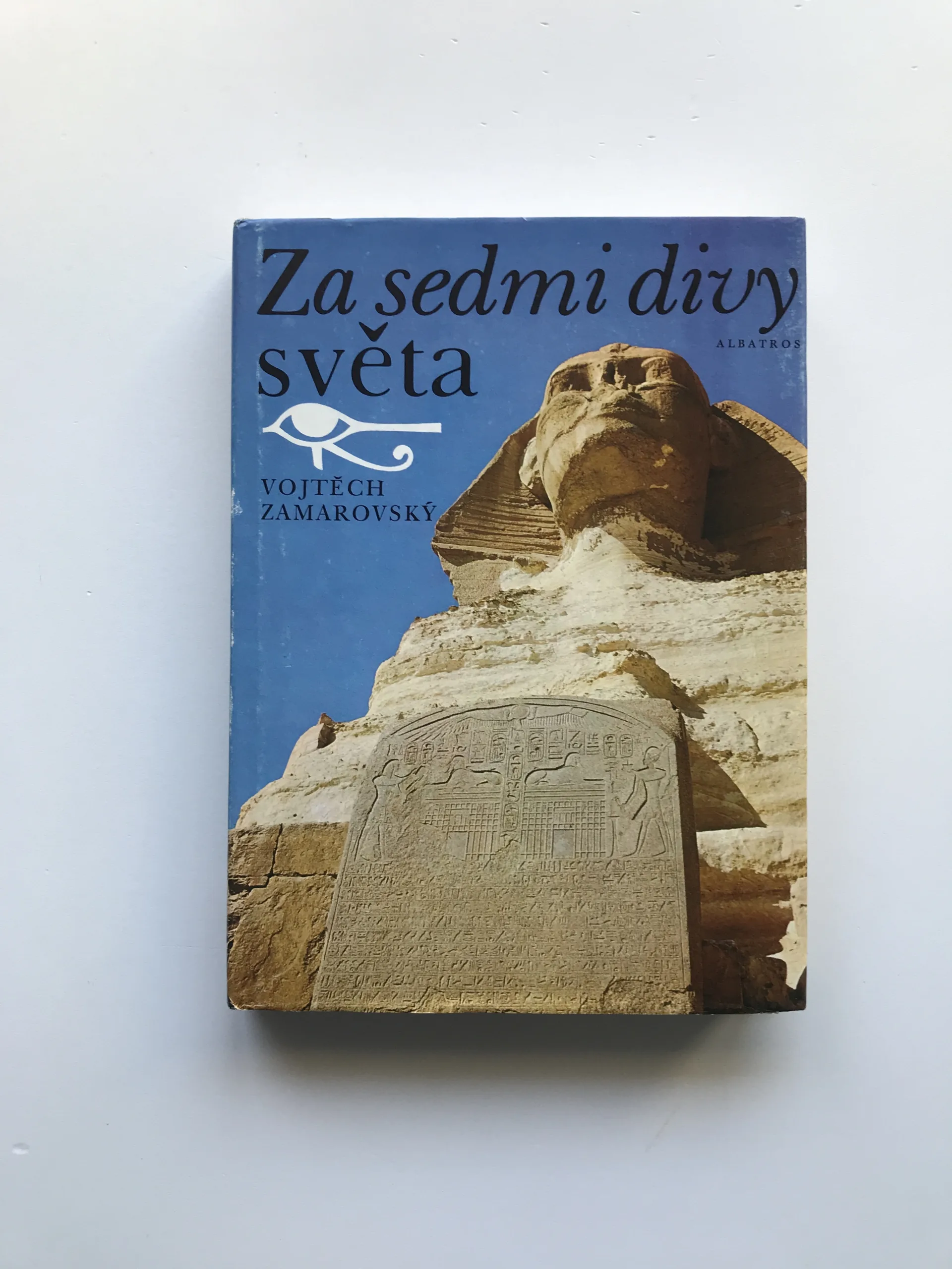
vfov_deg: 63.4
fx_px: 1027
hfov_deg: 49.7
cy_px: 634
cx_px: 476
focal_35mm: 28
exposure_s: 1/50
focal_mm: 3.99
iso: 25
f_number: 1.8
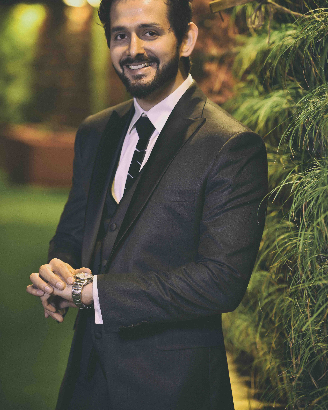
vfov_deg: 14.0
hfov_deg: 11.2
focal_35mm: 138
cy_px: 169
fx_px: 1674
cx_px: 163
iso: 320
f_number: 2.8
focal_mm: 122
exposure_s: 1/80
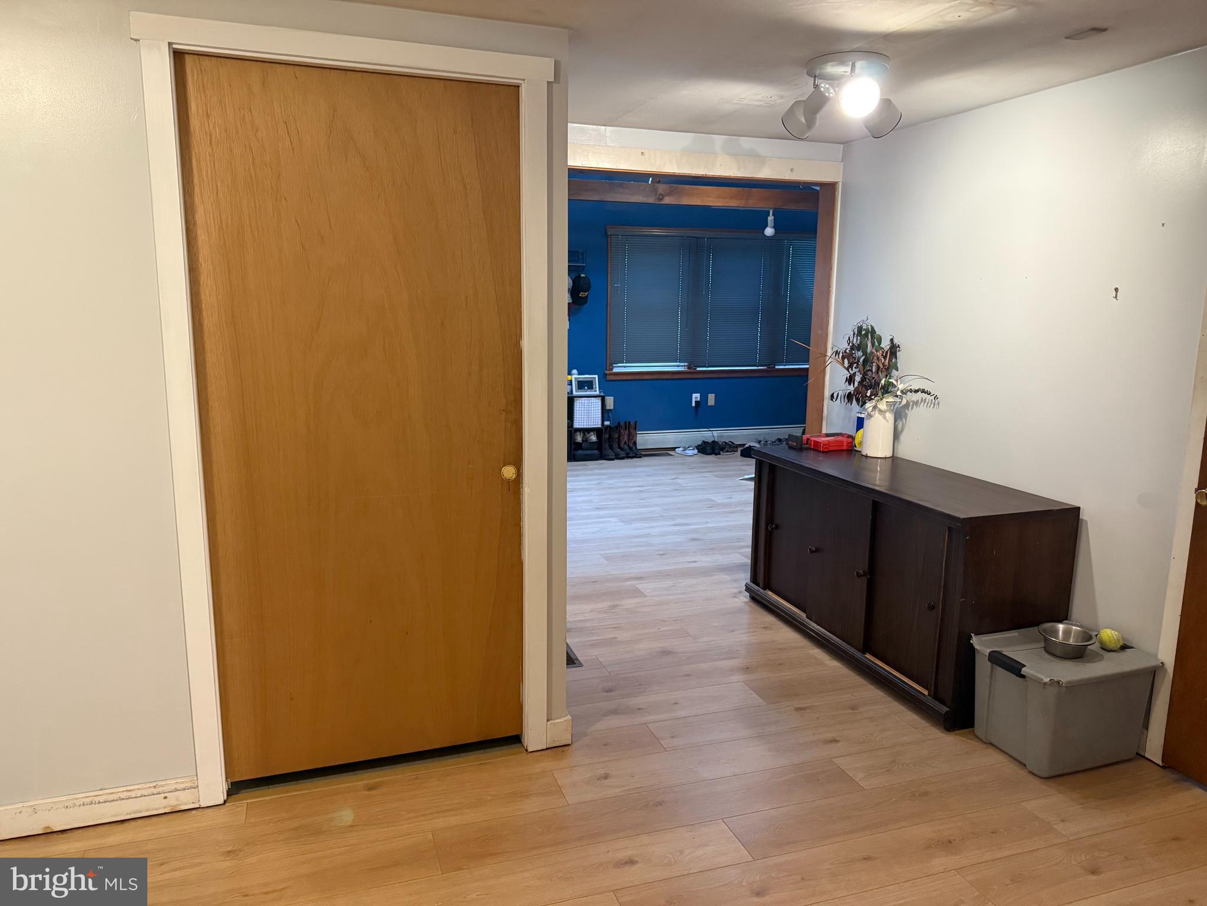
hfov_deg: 71.6
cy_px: 453
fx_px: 837
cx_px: 604
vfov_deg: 56.8
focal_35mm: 24
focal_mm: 6.76
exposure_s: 1/60
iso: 500
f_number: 1.78
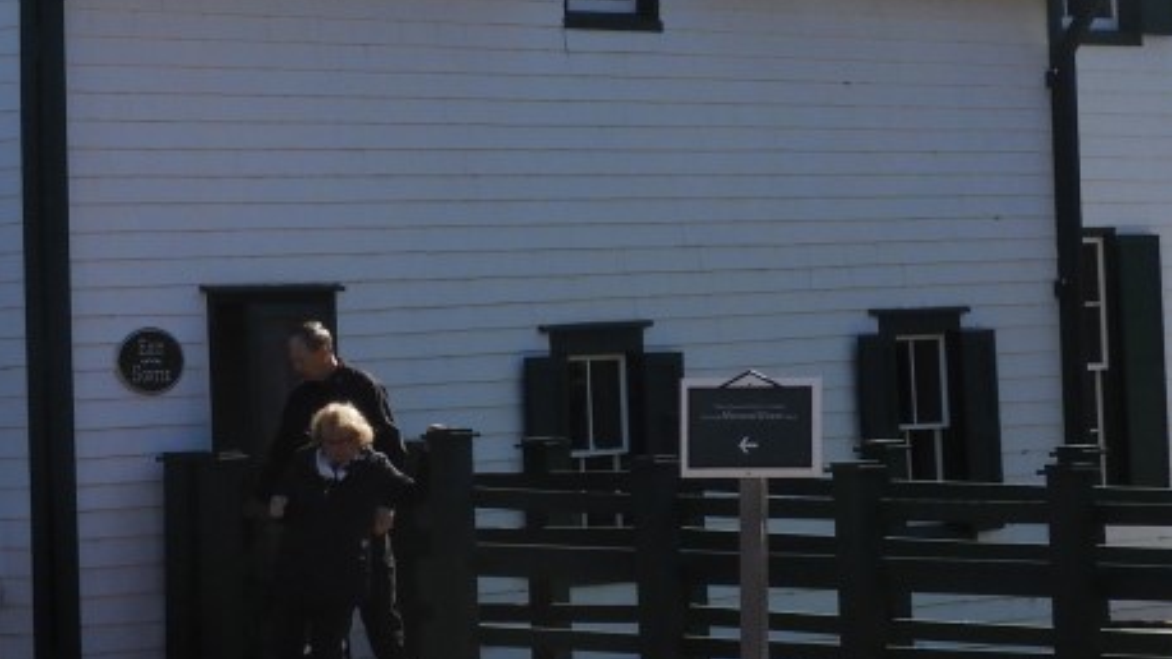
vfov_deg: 5.9
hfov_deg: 10.5
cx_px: 100
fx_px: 6370
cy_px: -28
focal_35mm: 205
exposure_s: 1/800
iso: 100
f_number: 4.2
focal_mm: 10.7
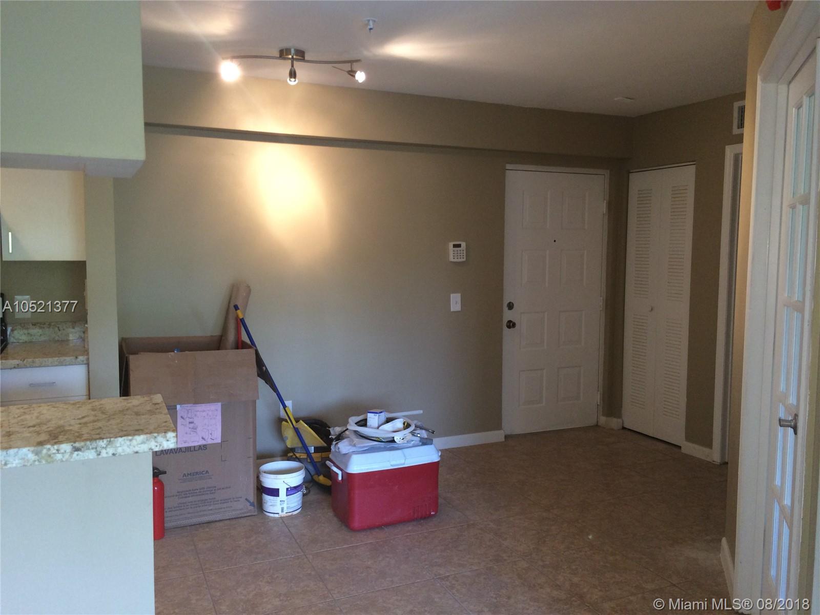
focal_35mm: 30
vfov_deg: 46.8
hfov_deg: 60.0
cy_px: 308
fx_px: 711
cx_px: 410
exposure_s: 1/30
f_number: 2.2
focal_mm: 4.12
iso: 125
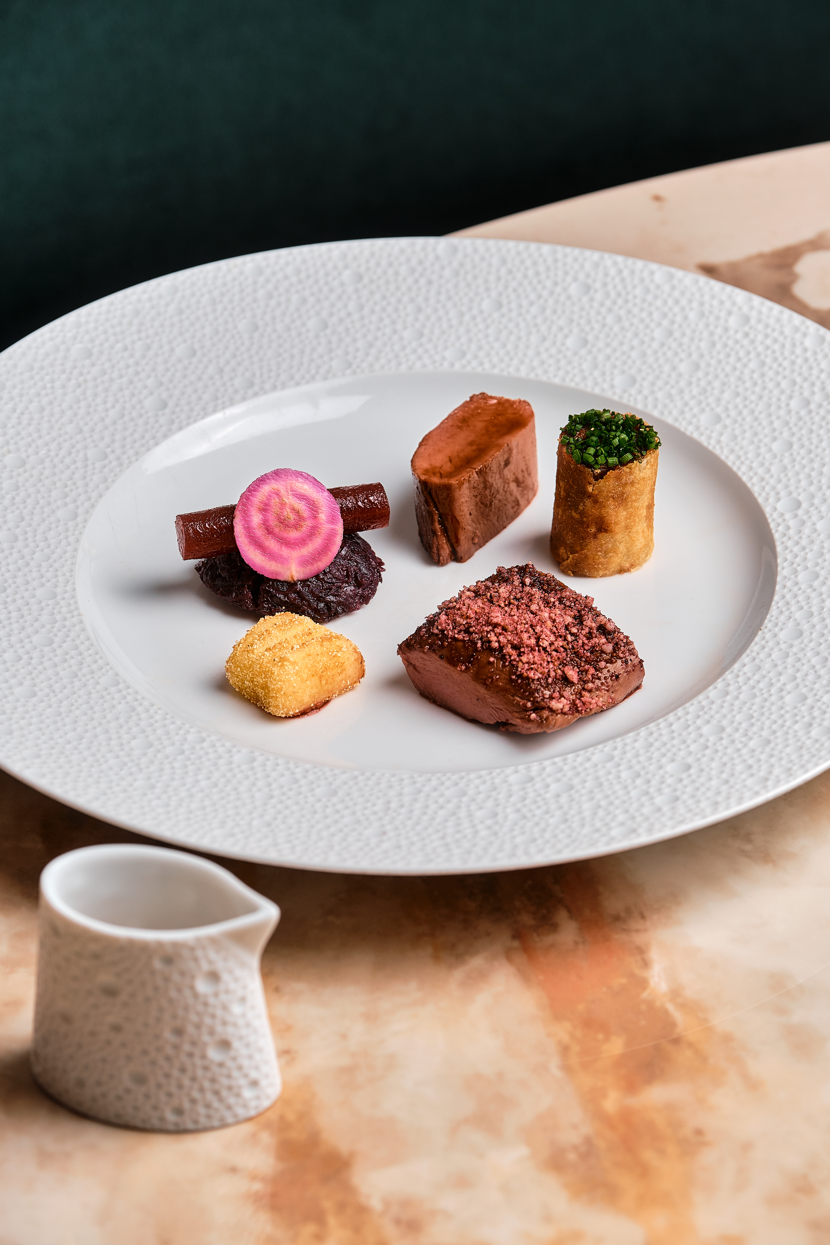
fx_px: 4011
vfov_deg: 17.6
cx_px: 415
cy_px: 622
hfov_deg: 11.8
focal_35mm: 116
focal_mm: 77.3
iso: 160
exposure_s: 1/250
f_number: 5.6
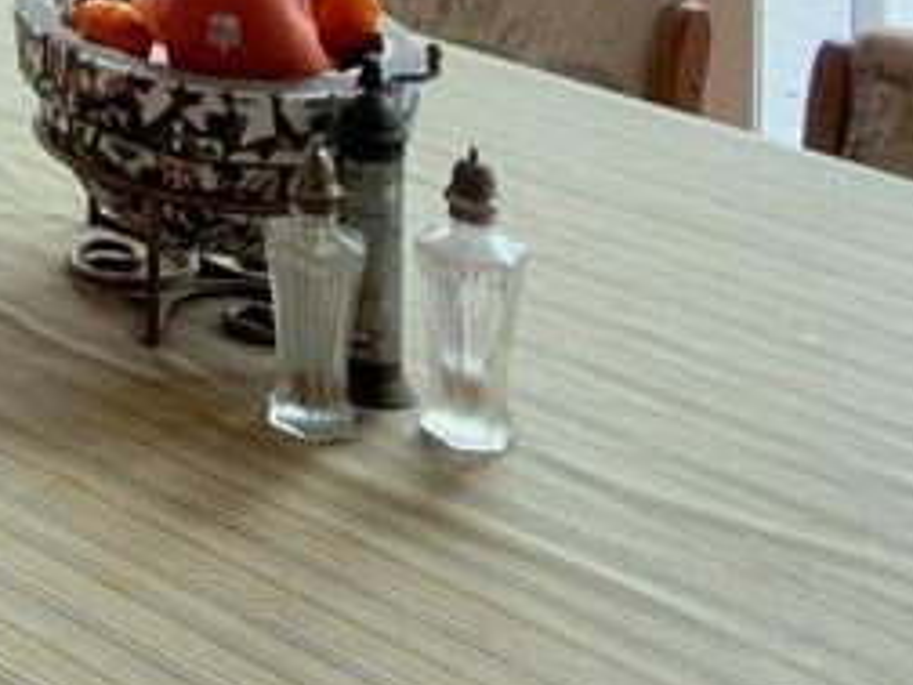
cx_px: -565
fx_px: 2347
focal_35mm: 89
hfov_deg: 18.7
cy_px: -685
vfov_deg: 14.0
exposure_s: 1/120
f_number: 2.2
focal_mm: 2.22
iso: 50
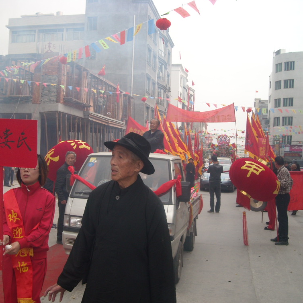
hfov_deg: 40.0
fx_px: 416
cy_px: 153
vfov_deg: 40.0
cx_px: 145
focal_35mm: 42
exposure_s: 1/96
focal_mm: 5.7
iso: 64
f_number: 2.8
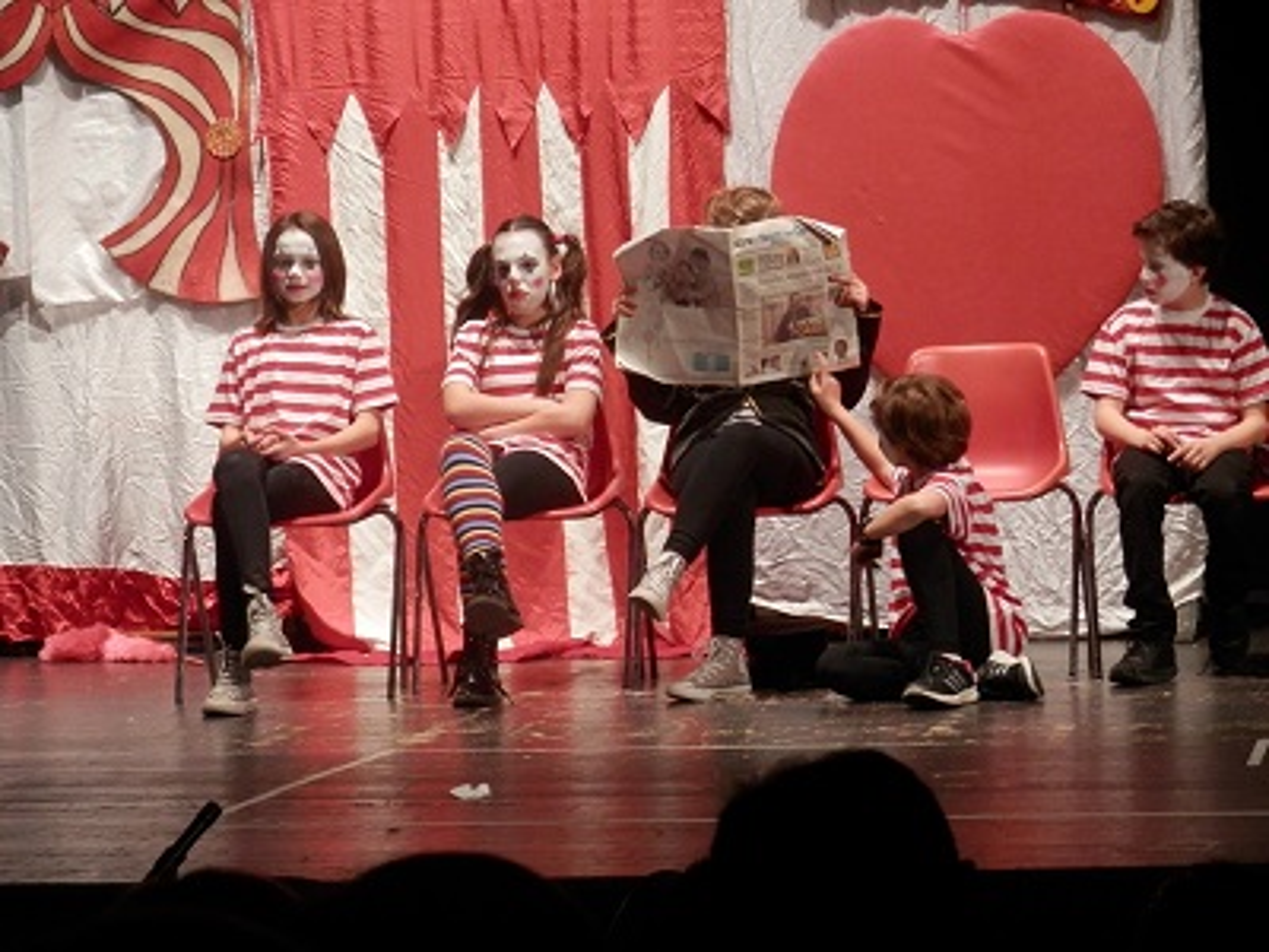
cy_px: 476
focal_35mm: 116
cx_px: 634
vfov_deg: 12.8
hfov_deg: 17.0
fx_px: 4252
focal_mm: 20.9
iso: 250
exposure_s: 1/15
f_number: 5.2
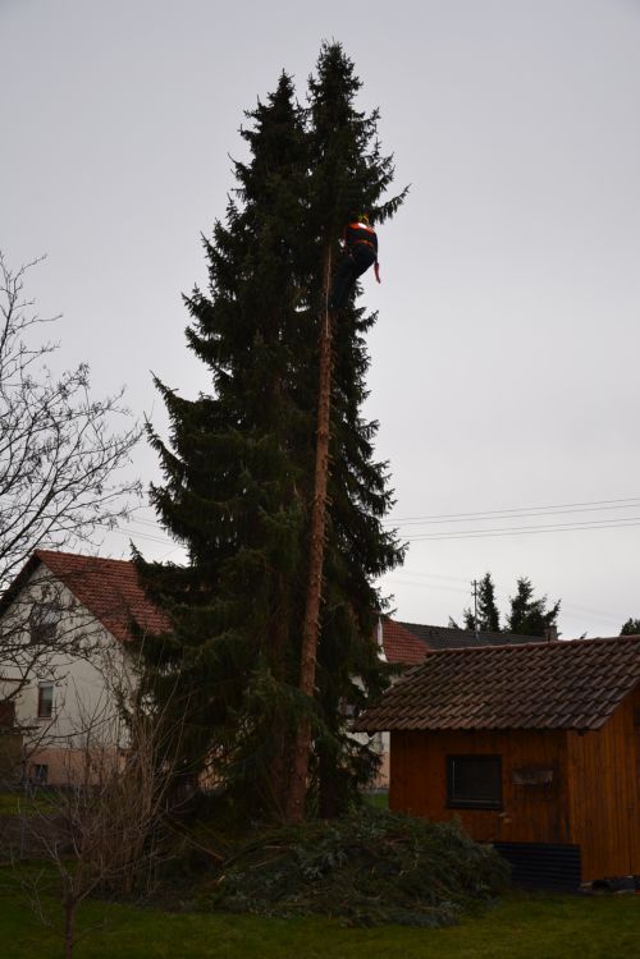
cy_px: 480
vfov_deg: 46.4
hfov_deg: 31.9
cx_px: 320
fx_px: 1120
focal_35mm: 42
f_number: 4.2
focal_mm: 28
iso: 100
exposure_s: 1/200
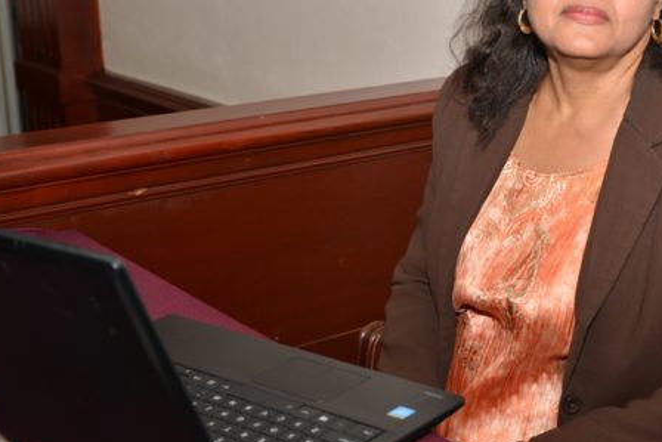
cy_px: 145
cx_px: 513
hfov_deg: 29.5
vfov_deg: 20.3
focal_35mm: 67
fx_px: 1232
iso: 200
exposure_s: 1/60
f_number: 6.3
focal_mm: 40
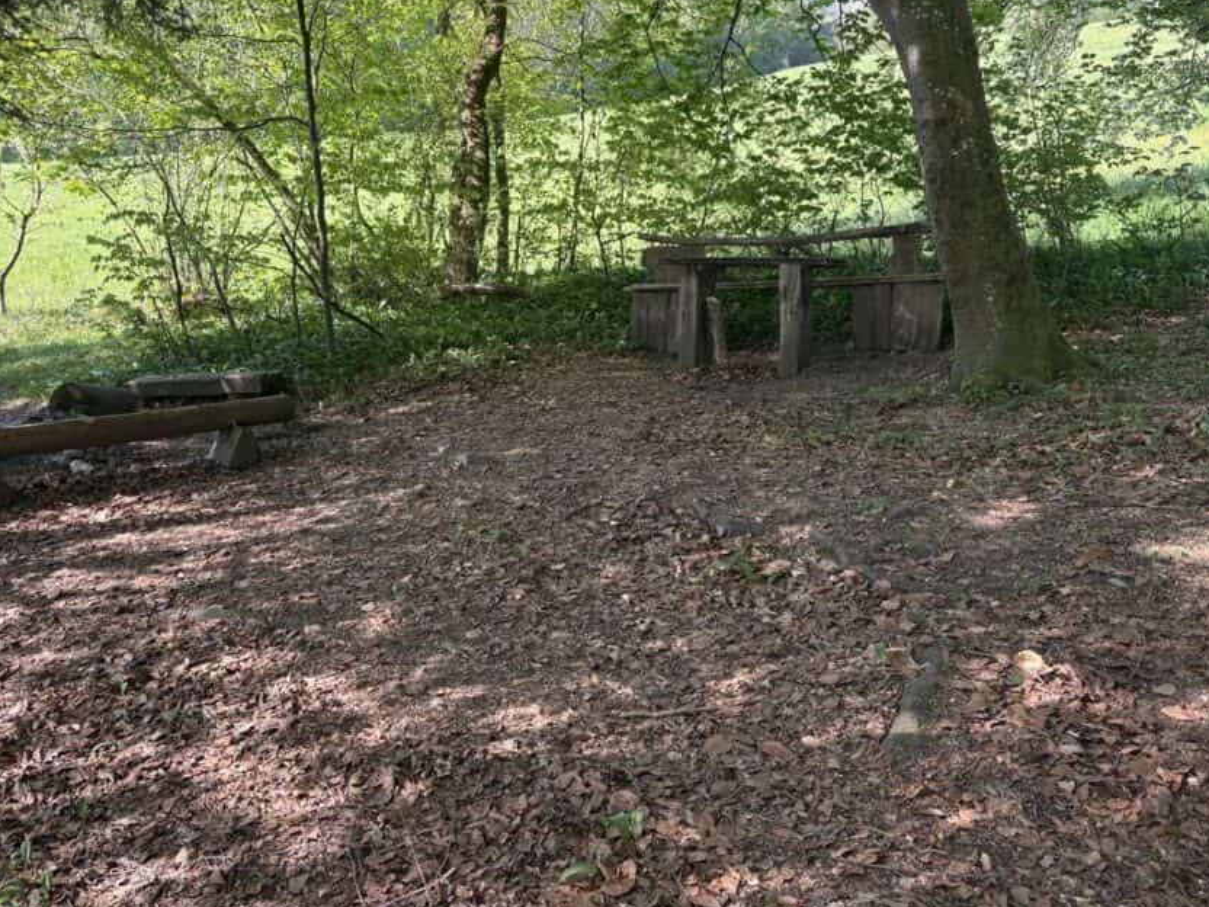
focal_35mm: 32
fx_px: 1118
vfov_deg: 43.9
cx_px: 530
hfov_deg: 56.7
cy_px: 356
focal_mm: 5.96
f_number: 1.6
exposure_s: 1/279
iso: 40
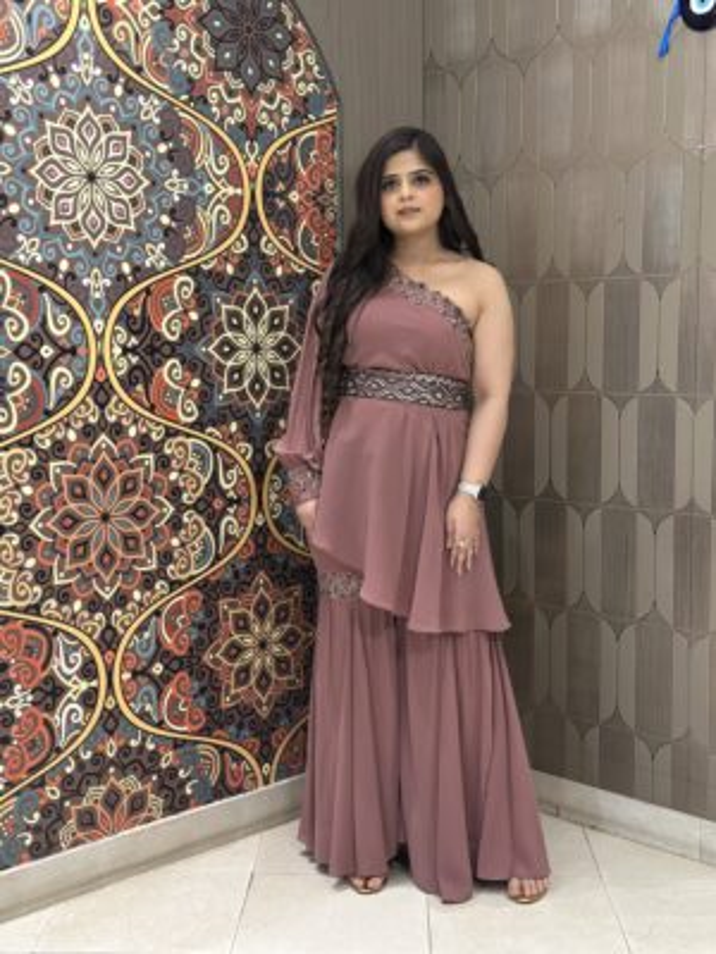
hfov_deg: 30.3
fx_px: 1324
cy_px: 477
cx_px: 358
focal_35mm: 48
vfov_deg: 39.7
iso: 160
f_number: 1.78
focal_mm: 6.86
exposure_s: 1/50
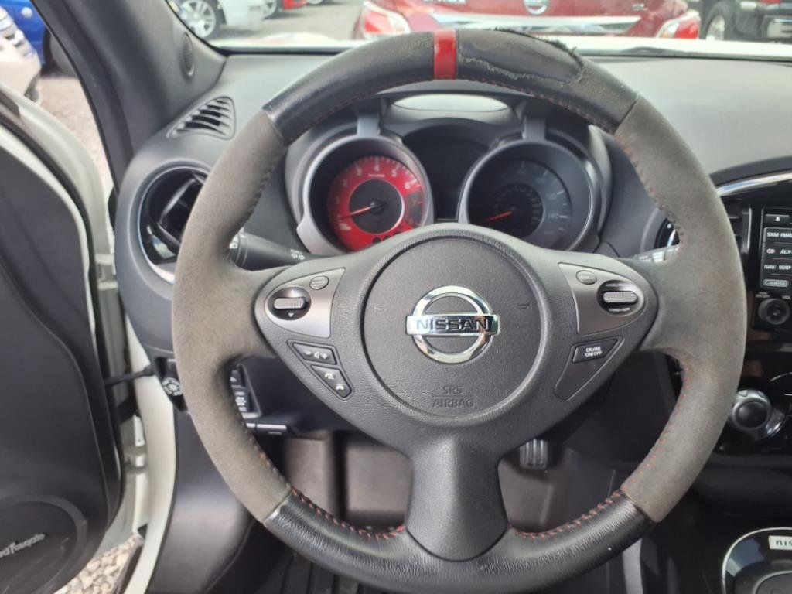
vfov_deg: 51.4
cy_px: 297
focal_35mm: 27
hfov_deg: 65.3
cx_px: 396
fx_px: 618
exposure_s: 1/139
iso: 40
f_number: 1.9
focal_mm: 3.58
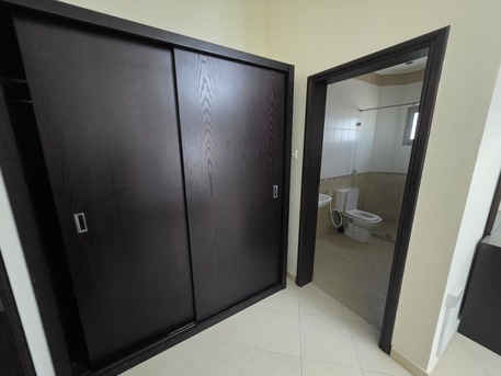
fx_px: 188
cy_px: 188
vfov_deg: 89.9
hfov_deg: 106.2
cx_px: 250
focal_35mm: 13
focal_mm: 2.2
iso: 1000
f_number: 1.9
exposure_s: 1/50
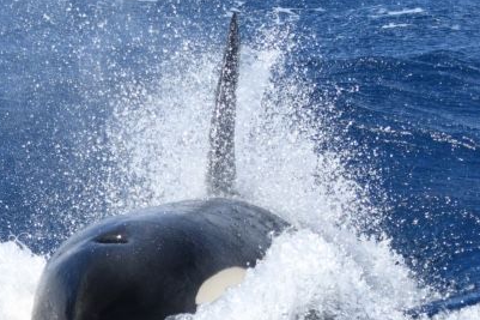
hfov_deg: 7.4
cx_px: 202
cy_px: 200
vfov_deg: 4.9
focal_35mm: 279
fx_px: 3718
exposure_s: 1/8000
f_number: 5
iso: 1100
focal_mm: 140
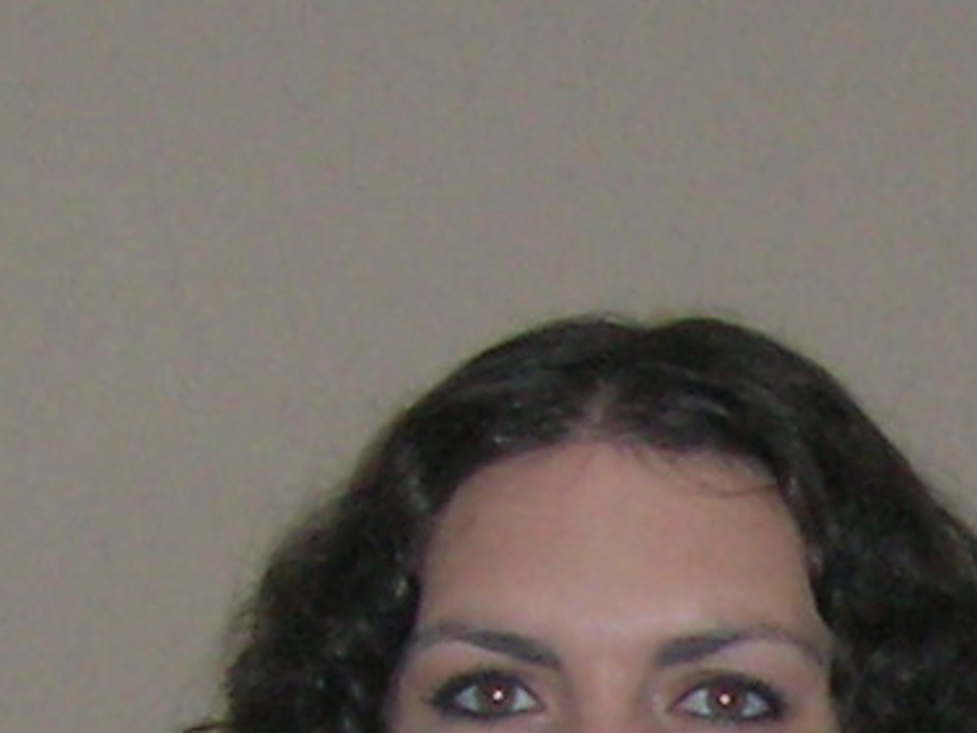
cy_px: 1583
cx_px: 1795
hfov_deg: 6.4
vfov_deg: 4.8
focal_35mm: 304
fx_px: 8580
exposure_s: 1/60.1
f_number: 3.3
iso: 126
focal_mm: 8.4
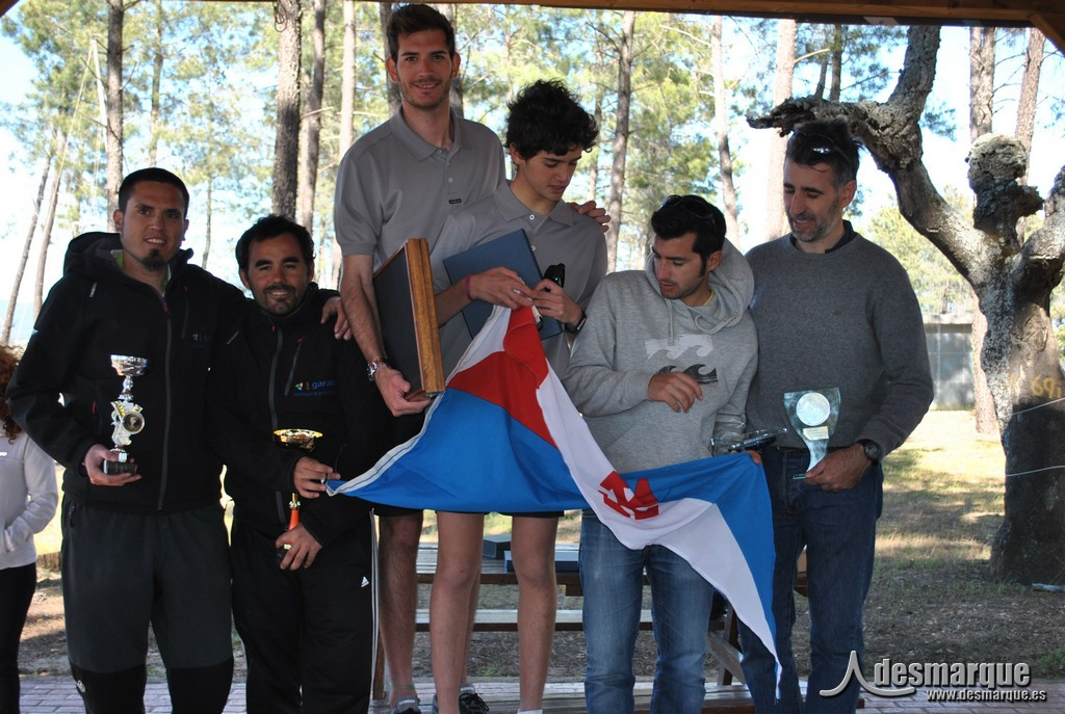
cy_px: 357
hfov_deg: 43.5
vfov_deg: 30.0
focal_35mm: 45
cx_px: 532
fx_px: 1334
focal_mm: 30
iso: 125
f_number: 4.5
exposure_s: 1/125
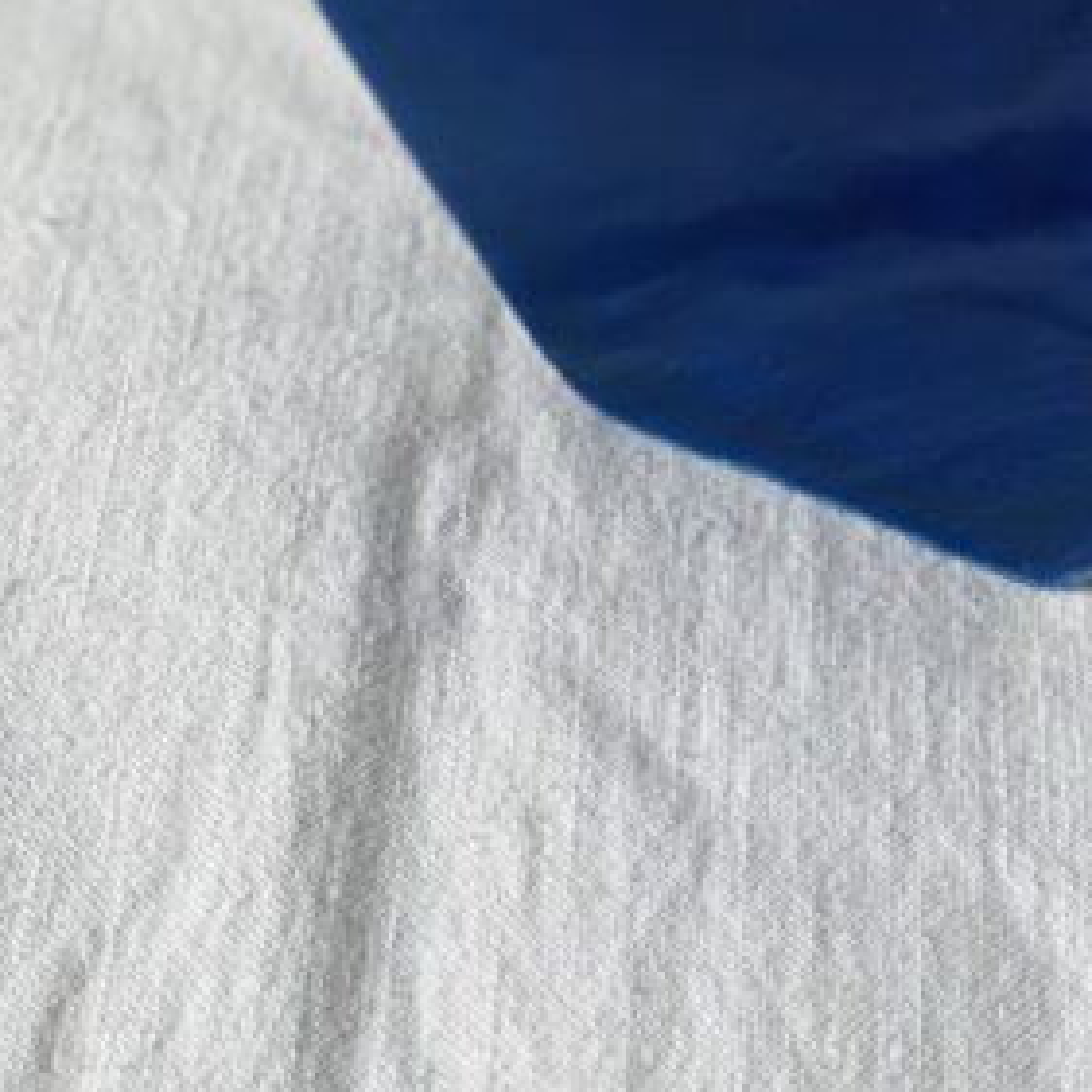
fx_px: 4675
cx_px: 1018
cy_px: -268
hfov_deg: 13.2
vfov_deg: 12.9
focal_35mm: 131
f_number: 2
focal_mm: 6
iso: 50
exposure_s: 1/100
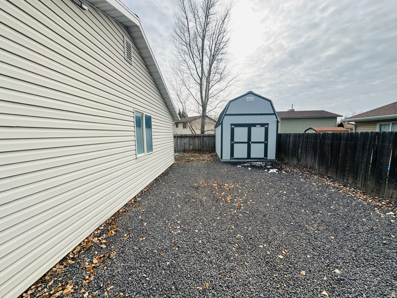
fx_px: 161
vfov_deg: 85.7
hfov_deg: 102.1
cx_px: 198
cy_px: 149
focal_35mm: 14
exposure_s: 1/1825
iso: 50
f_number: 2.2
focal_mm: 2.22
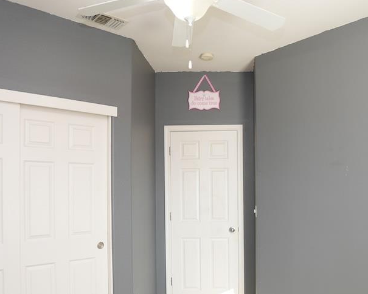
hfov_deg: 56.5
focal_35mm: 31
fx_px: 338
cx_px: 228
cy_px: 189
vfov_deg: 46.6
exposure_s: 1/60
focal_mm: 10
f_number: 2.8
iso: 100
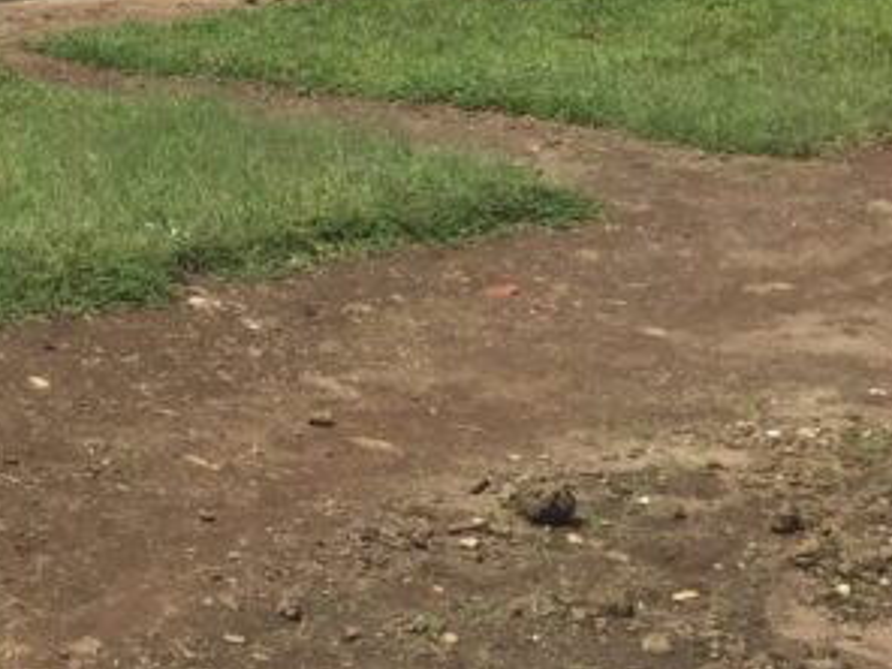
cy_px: -211
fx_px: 2525
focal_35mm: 98
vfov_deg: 14.4
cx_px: -301
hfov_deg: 18.5
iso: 32
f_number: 2.2
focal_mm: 4.15
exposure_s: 1/2475
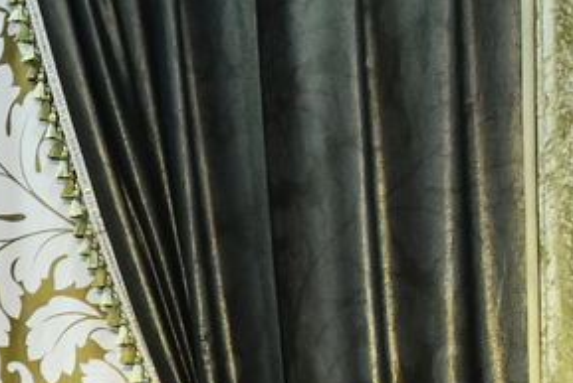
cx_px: -765
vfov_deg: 7.4
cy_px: 511
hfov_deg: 9.9
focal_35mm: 184
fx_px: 2930
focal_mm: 38
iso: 3200
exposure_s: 1/200
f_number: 5.6
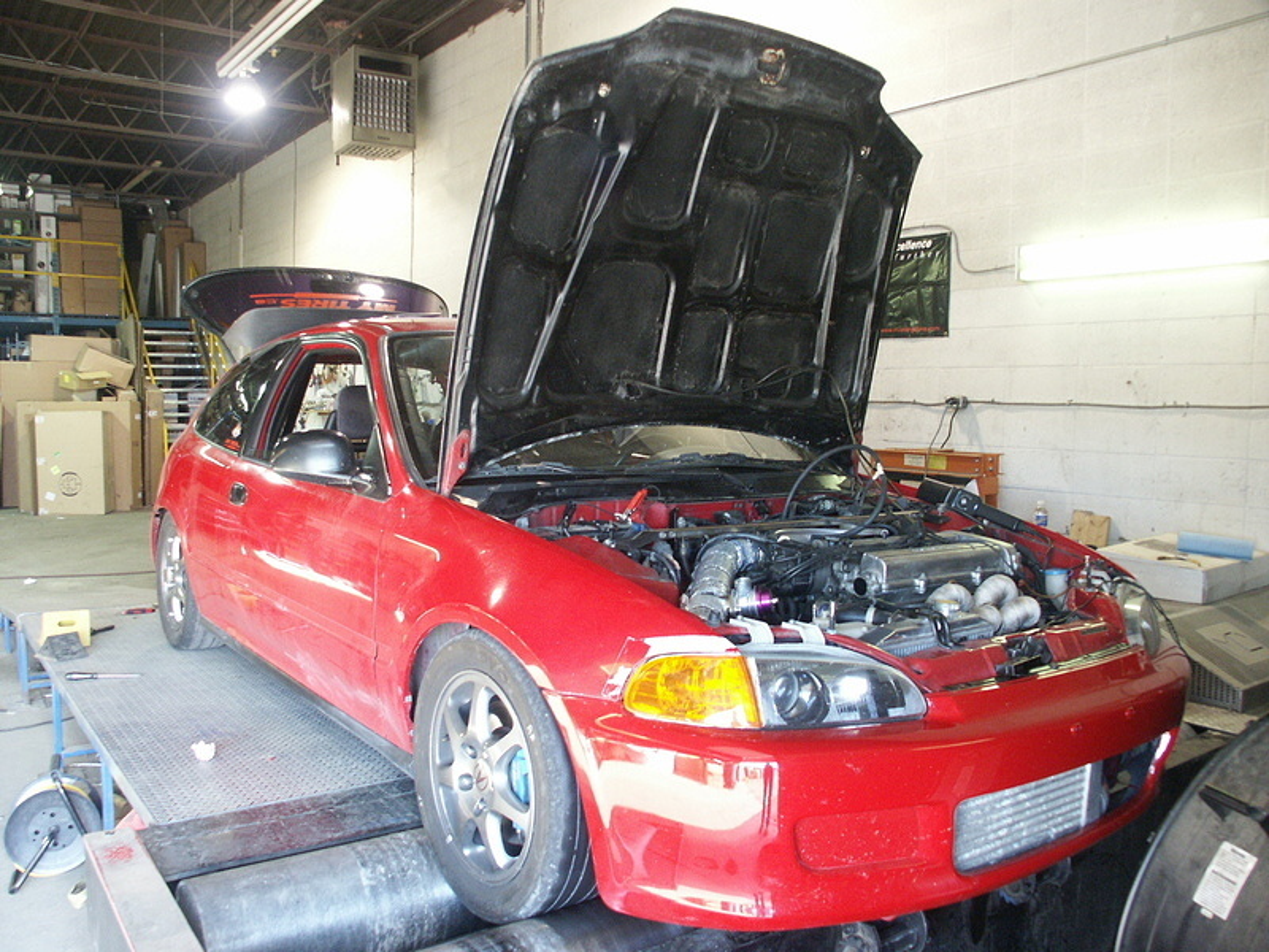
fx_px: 1063
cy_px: 476
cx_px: 634
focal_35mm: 29
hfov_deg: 61.7
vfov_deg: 48.2
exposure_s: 1/20
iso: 200
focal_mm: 7.65
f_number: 2.8
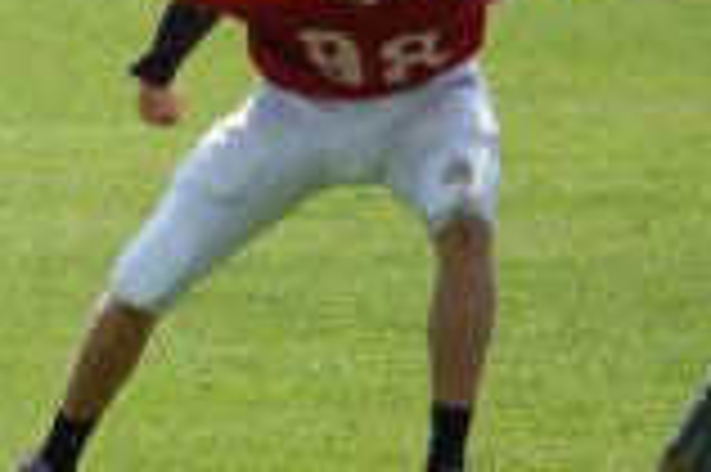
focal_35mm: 644
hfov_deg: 3.2
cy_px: -4
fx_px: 12706
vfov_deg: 2.1
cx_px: -209
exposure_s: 1/1000
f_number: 4.5
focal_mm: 150
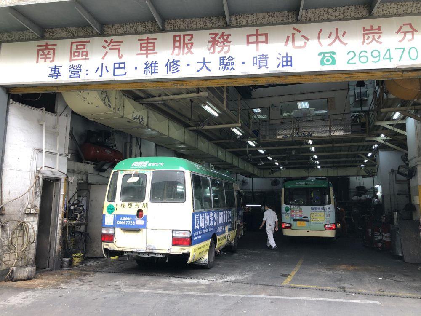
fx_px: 341
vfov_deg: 49.7
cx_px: 210
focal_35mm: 28
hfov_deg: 63.4
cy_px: 158
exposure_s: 1/100
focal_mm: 3.99
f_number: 1.8
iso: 25
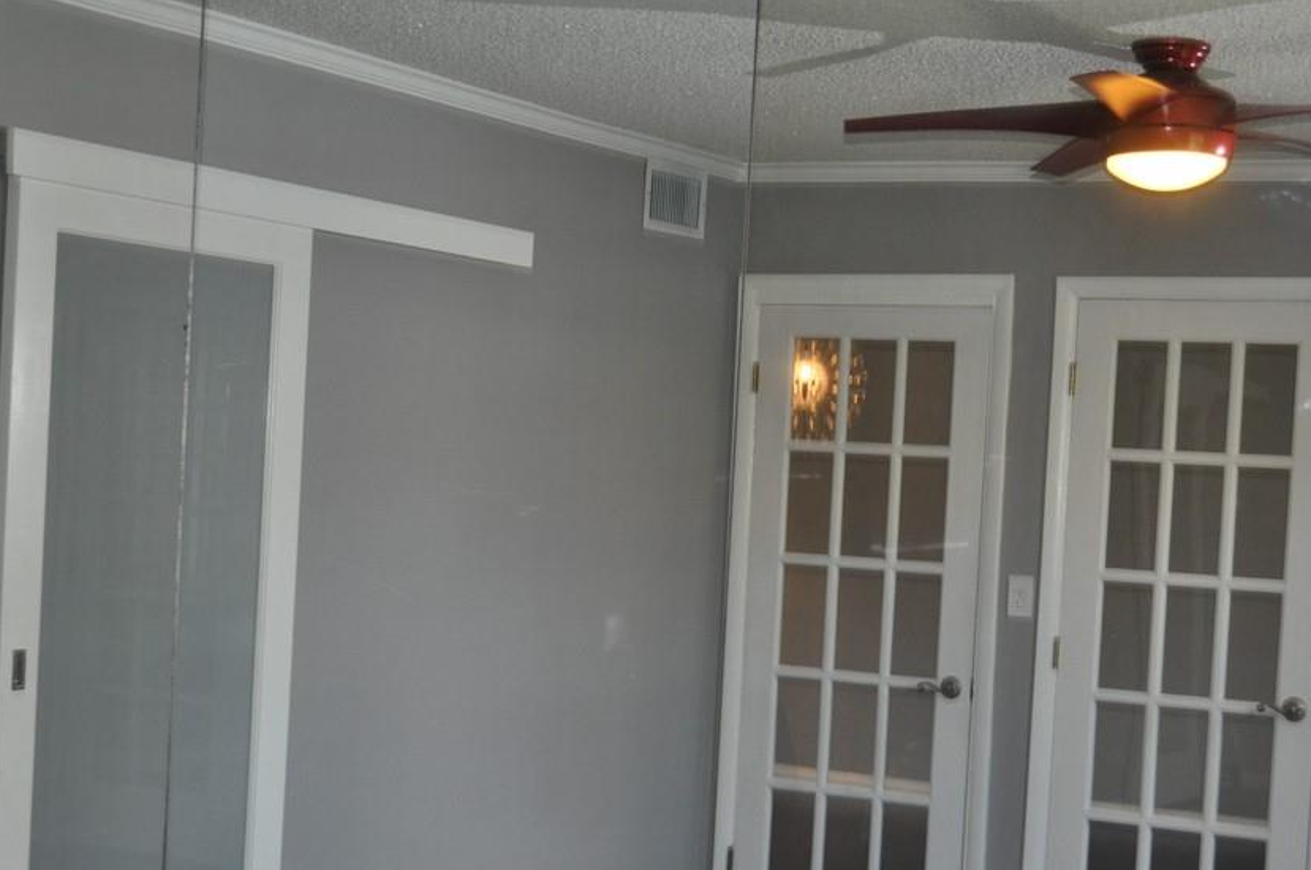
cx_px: 778
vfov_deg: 21.5
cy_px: 544
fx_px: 2291
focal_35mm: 63
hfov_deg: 31.9
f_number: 4.8
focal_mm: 32
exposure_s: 1/60
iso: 800
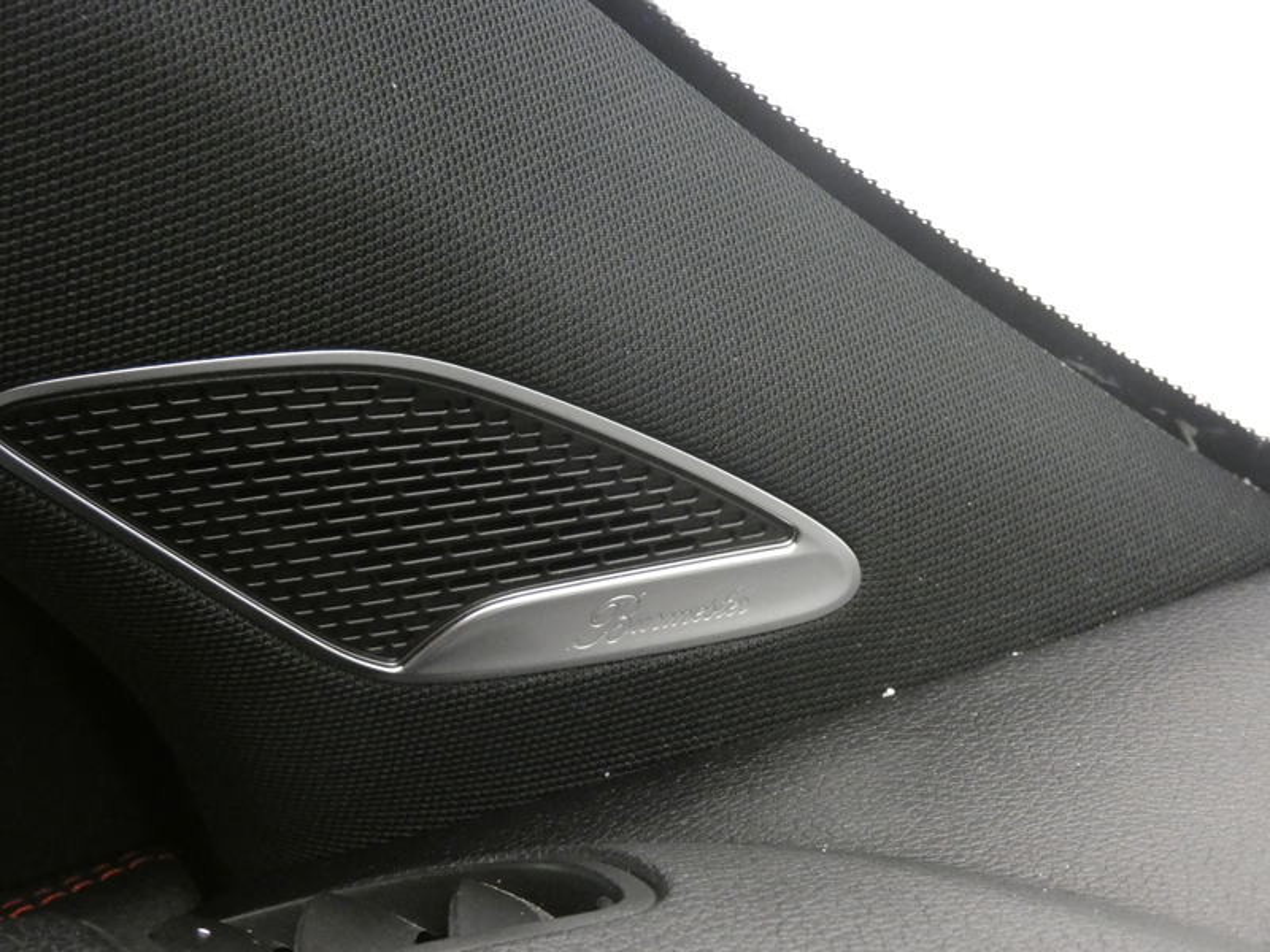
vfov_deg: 21.0
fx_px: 2568
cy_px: 476
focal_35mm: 70
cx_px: 635
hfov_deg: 27.8
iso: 1600
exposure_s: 1/10
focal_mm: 12.5
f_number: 4.3
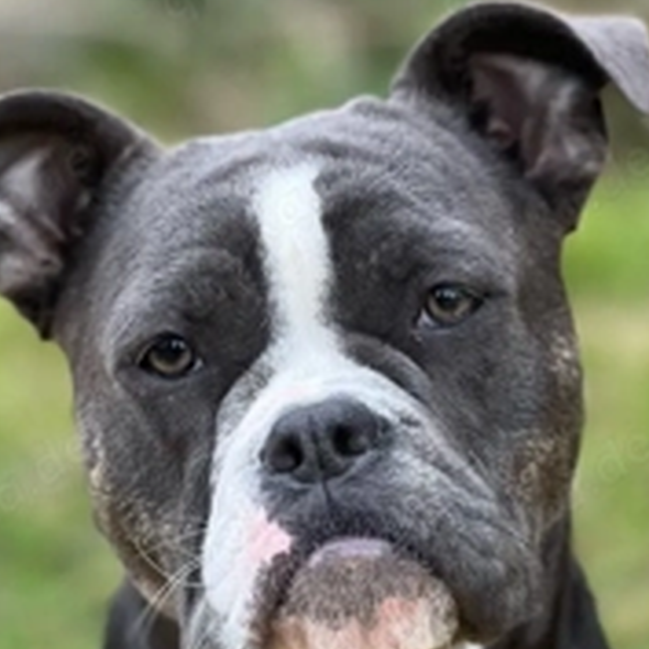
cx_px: 345
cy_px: 264
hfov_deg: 11.3
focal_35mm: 154
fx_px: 3267
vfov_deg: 11.3
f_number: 2.8
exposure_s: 1/121
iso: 64
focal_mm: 9
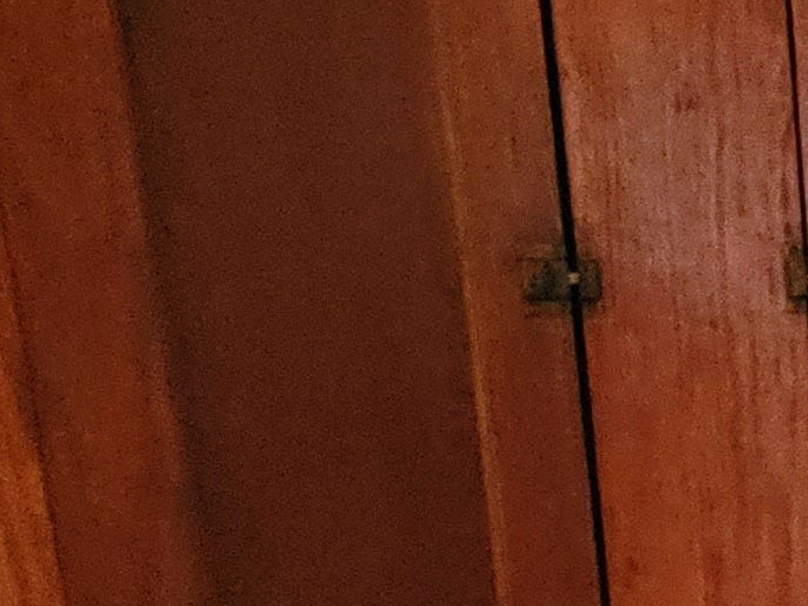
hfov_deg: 19.8
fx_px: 1774
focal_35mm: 76
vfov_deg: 18.5
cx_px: 1397
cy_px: 711
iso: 1000
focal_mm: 1.74
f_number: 2.2
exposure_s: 1/24
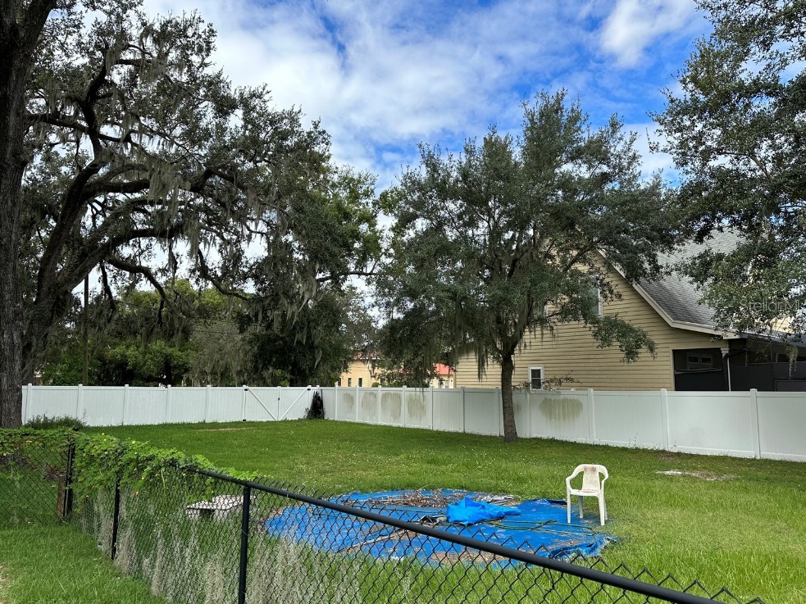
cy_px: 305
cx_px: 397
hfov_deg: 69.4
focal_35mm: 25
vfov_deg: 54.9
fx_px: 582
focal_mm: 6.86
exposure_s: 1/2410
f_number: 1.78
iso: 80
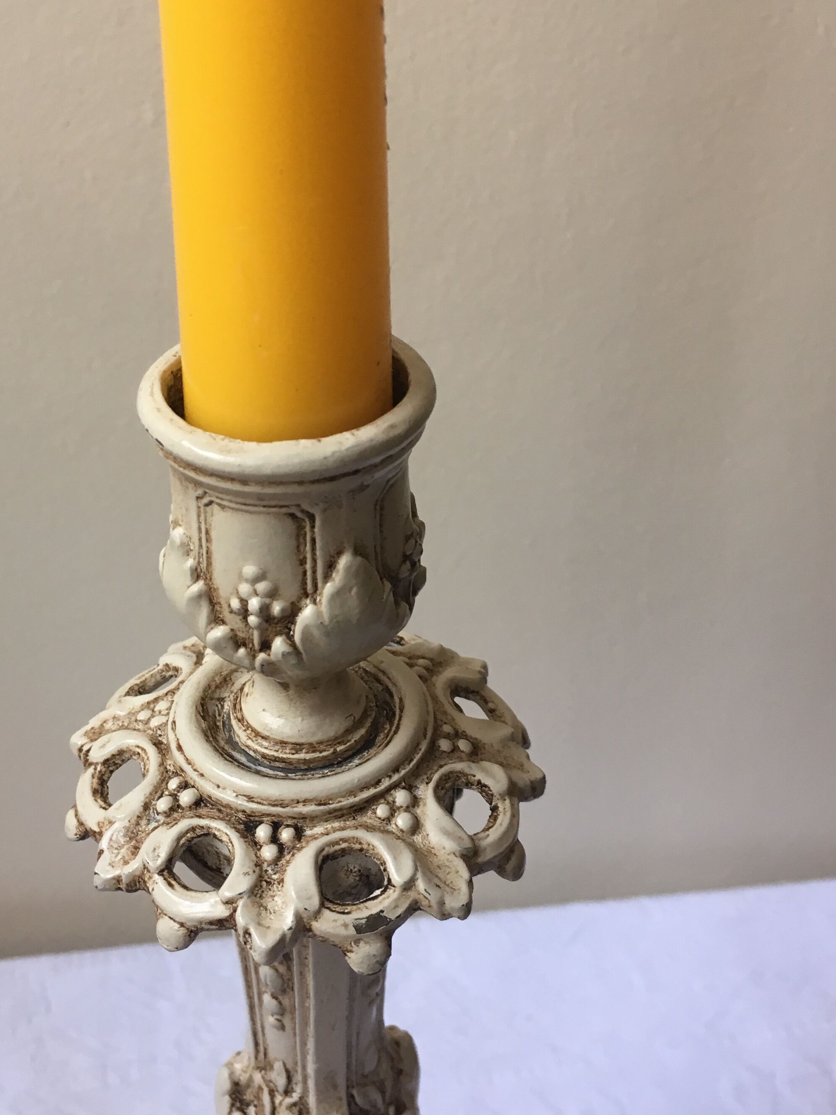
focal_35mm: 44
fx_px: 1417
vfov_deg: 42.9
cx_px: 309
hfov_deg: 32.7
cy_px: 534
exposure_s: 1/33
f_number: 2.2
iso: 80
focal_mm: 4.15
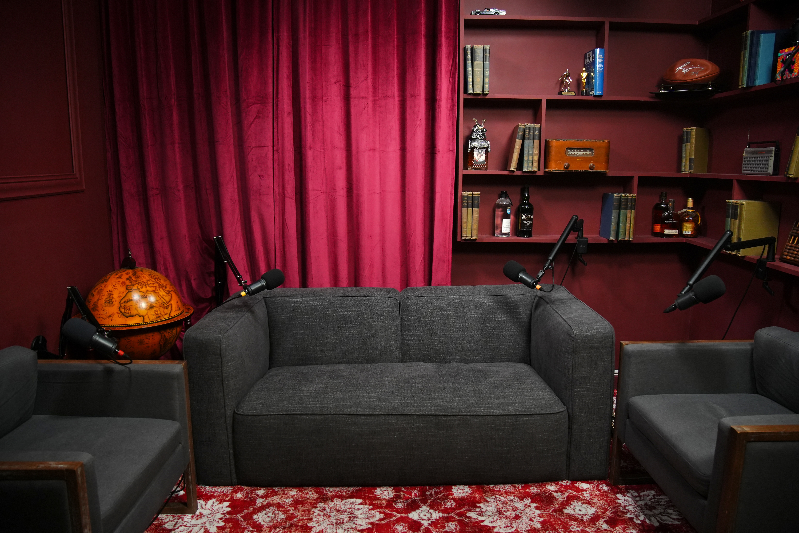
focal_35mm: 26
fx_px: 566
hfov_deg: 70.4
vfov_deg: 50.4
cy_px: 266
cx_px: 400
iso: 800
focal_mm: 17
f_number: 3.5
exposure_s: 1/60
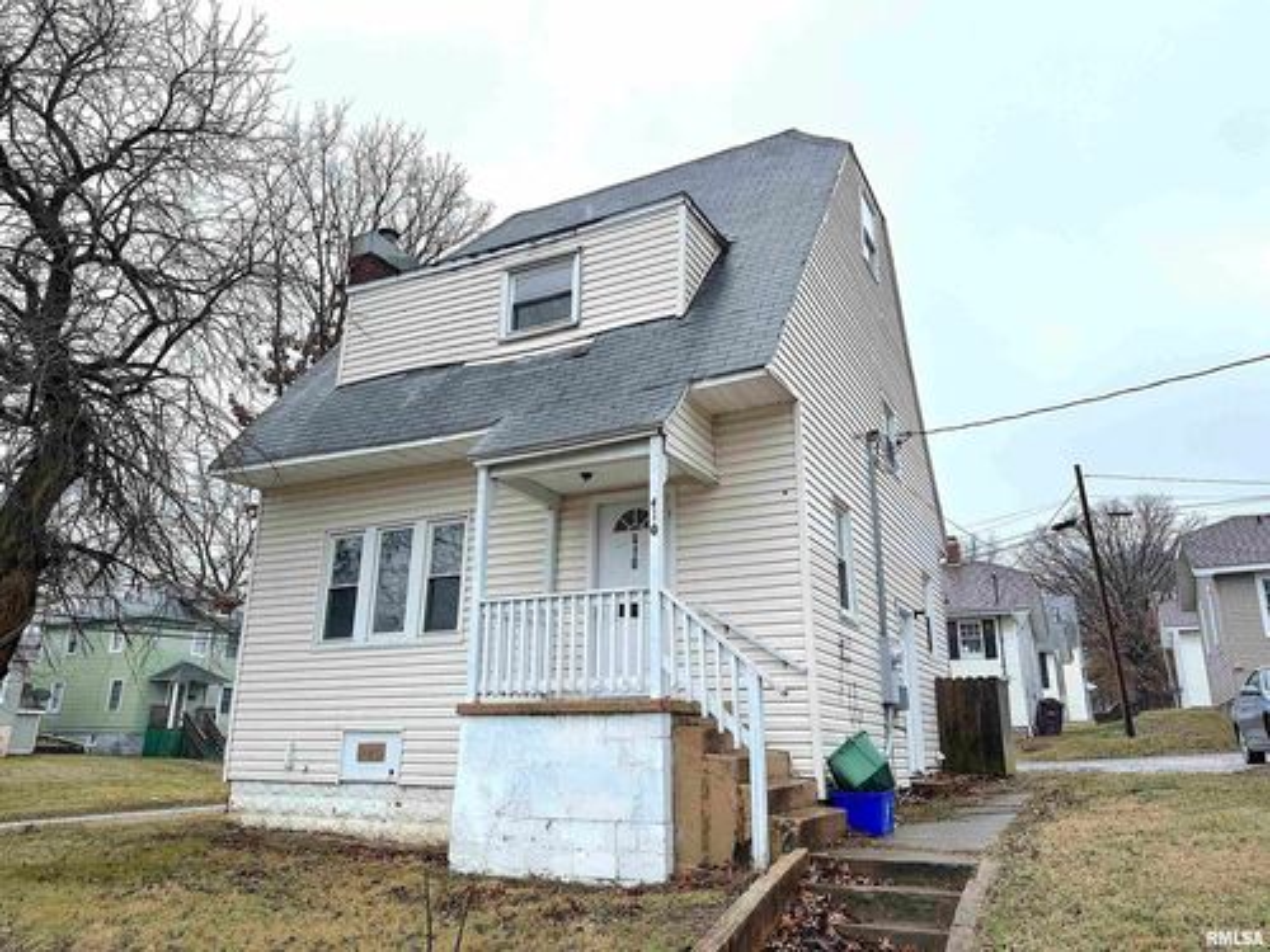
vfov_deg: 56.8
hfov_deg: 71.6
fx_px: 881
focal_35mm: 24
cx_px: 635
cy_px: 476
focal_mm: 6.86
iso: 80
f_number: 1.78
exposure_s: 1/1009
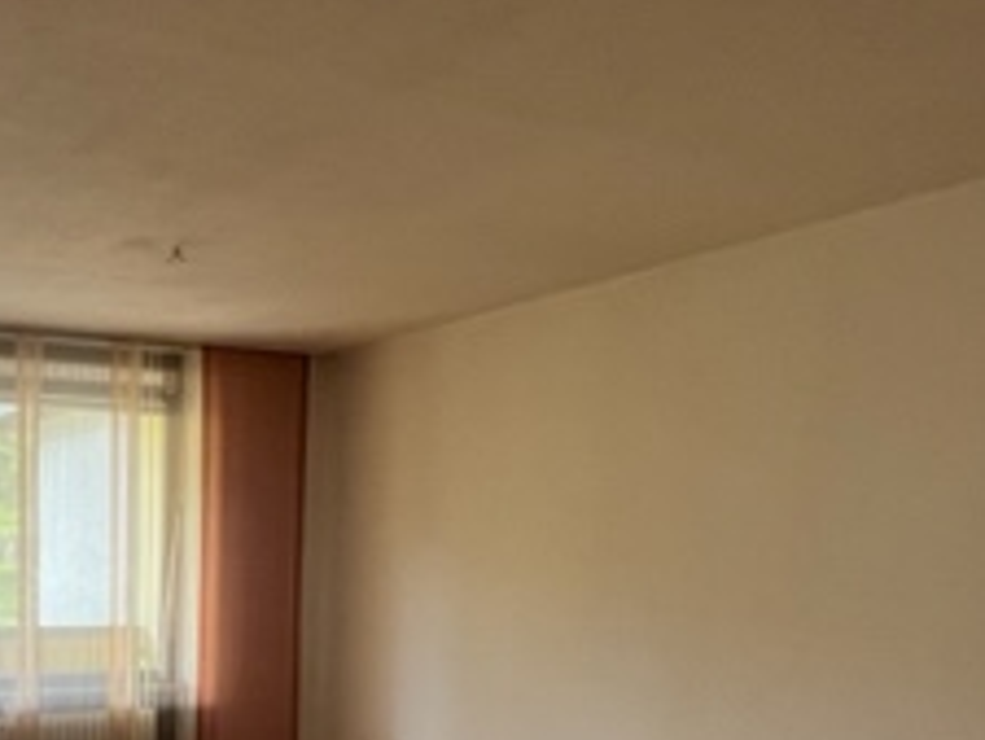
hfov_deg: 45.3
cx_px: 92
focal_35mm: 37
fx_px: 1053
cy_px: 661
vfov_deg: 36.4
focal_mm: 1.57
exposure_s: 1/99
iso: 100
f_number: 1.8
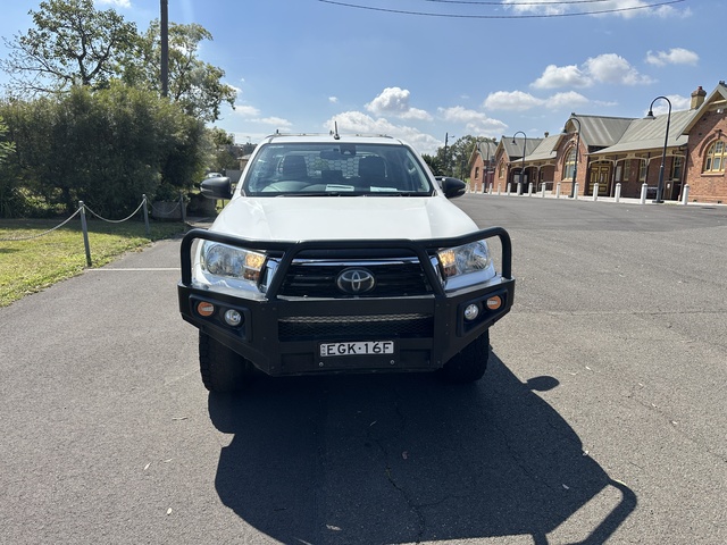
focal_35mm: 24
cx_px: 364
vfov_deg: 56.8
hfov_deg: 71.6
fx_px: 504
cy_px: 272
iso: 80
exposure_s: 1/4348
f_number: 1.78
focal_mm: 6.86
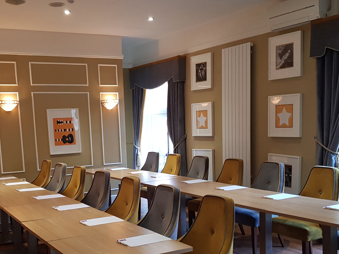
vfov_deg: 31.8
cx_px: 143
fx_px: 441
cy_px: 178
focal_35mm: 45
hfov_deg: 42.0
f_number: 1.7
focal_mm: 4.2
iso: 200
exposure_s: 1/50
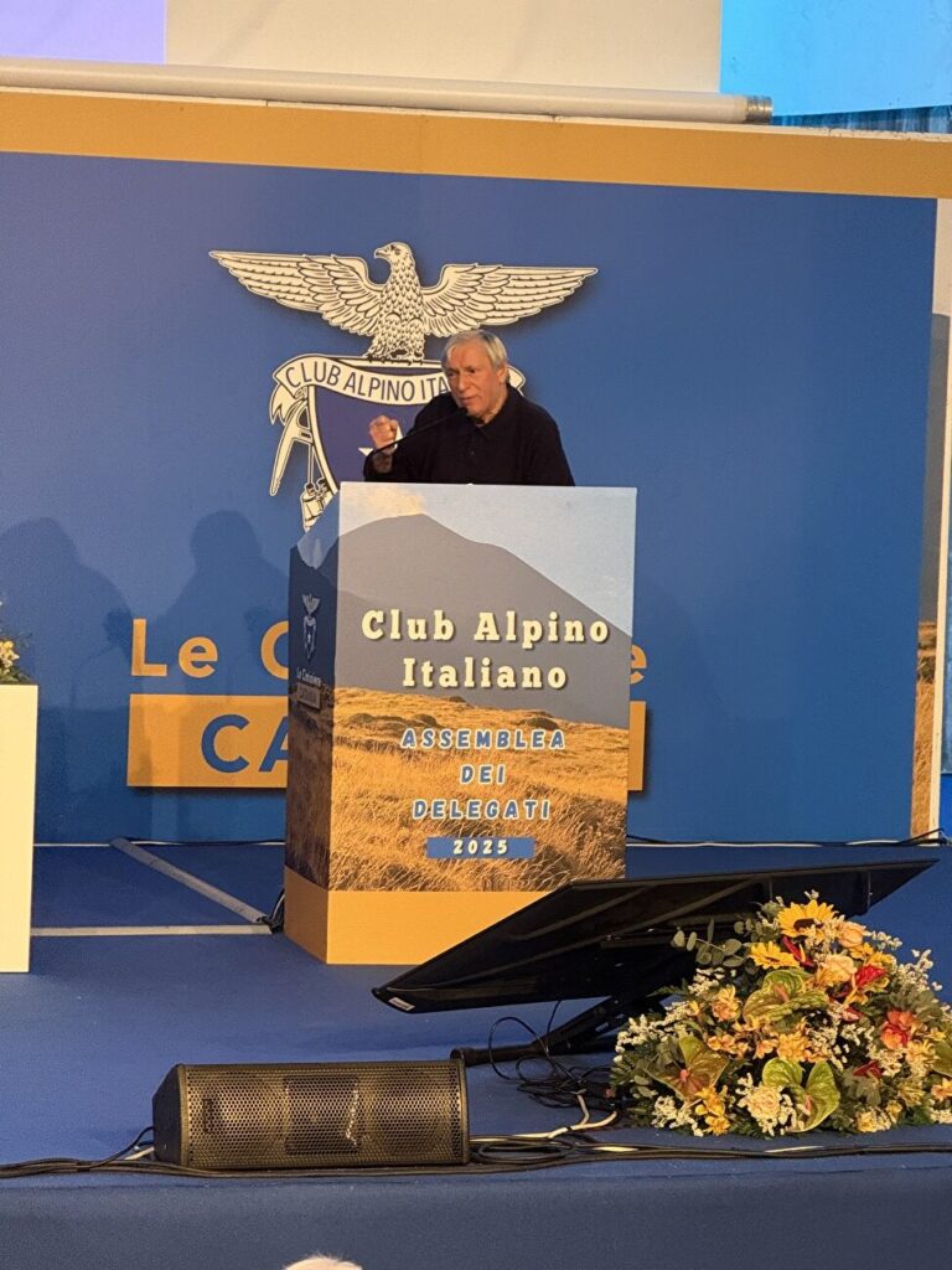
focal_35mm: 120
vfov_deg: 16.4
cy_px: 635
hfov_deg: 12.3
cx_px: 476
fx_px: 4400
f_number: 2.8
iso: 800
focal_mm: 15.66
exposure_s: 1/33
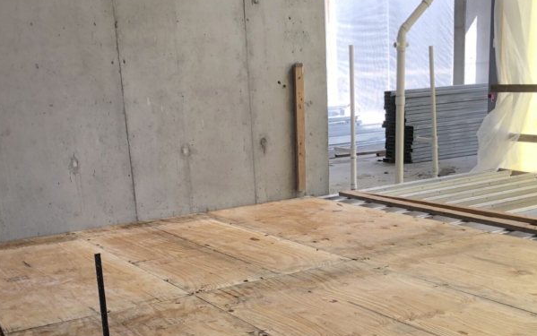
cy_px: 321
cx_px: 268
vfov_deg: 30.2
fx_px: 586
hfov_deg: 49.3
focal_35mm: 40
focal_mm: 3.99
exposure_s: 1/144
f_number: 1.8
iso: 20
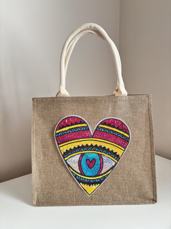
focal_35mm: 26
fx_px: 171
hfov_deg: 53.1
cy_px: 114
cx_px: 86
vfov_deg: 67.3
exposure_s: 1/60
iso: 250
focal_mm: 5.96
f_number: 1.6
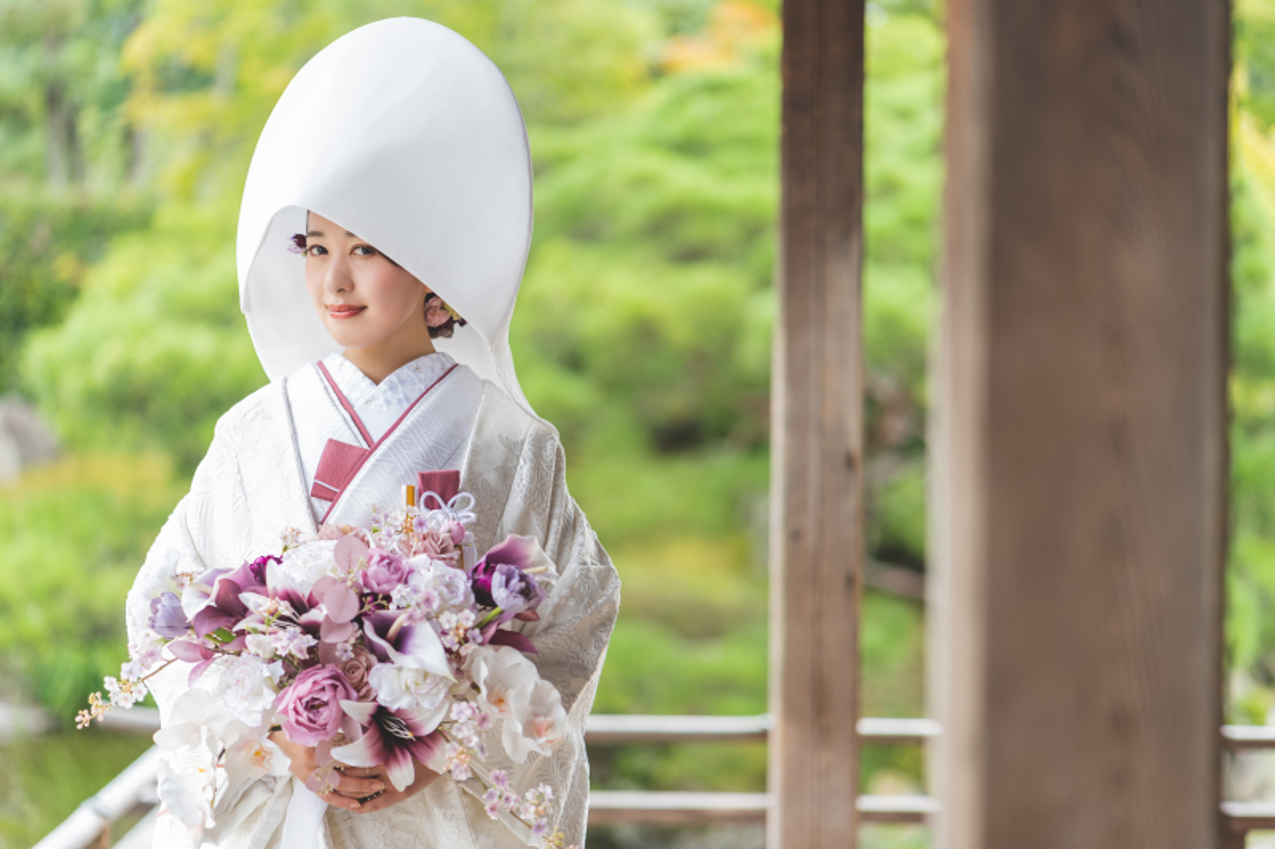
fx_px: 3010
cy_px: 424
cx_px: 638
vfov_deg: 16.1
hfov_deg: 23.9
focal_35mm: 85
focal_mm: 85
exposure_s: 1/250
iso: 50
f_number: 1.8
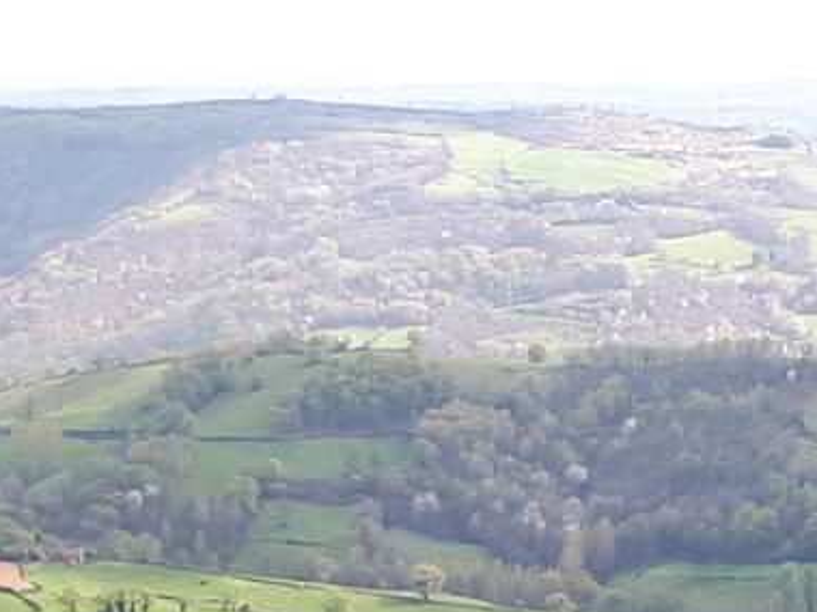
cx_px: 683
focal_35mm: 73
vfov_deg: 19.2
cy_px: 703
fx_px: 1722
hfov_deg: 26.1
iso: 40
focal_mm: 3.6
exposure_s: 1/397
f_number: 1.9
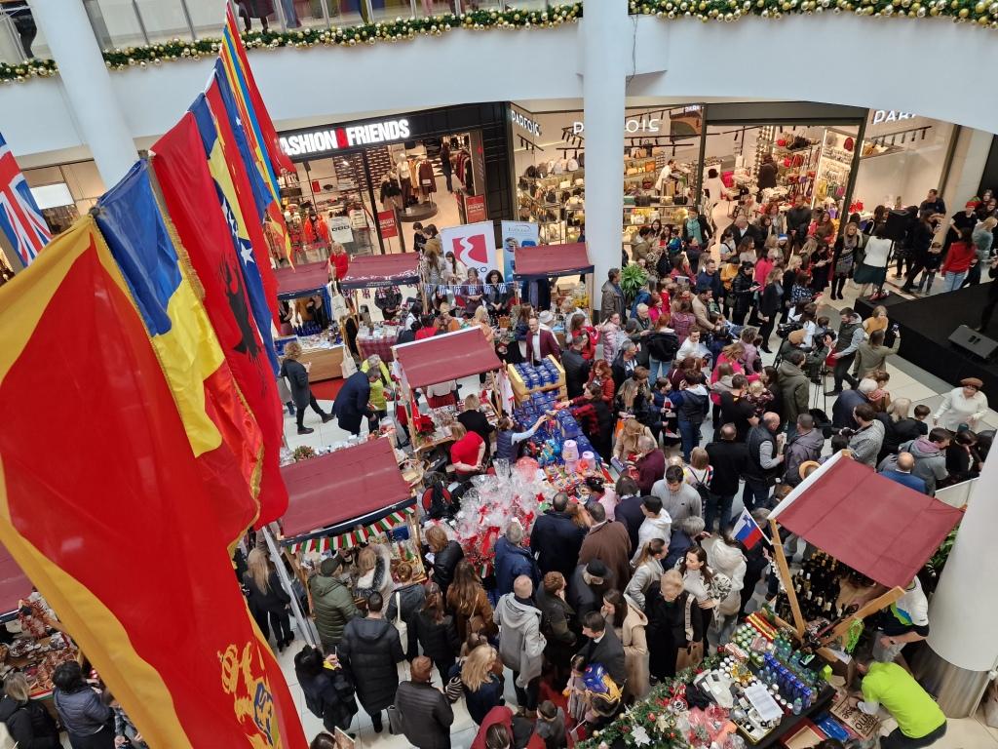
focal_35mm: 23
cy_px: 374
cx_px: 499
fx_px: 663
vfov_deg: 58.9
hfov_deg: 73.9
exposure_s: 1/100
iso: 125
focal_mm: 6.4
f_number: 1.8
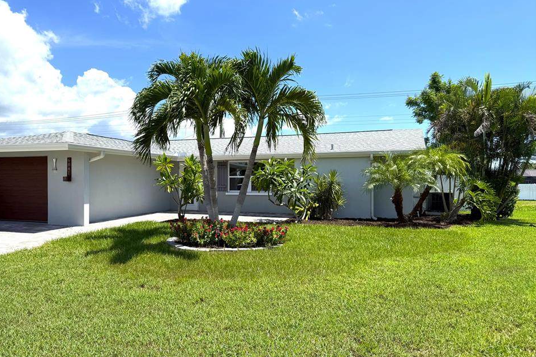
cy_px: 188
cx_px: 250
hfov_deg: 67.3
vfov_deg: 47.9
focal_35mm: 27
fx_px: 402
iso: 80
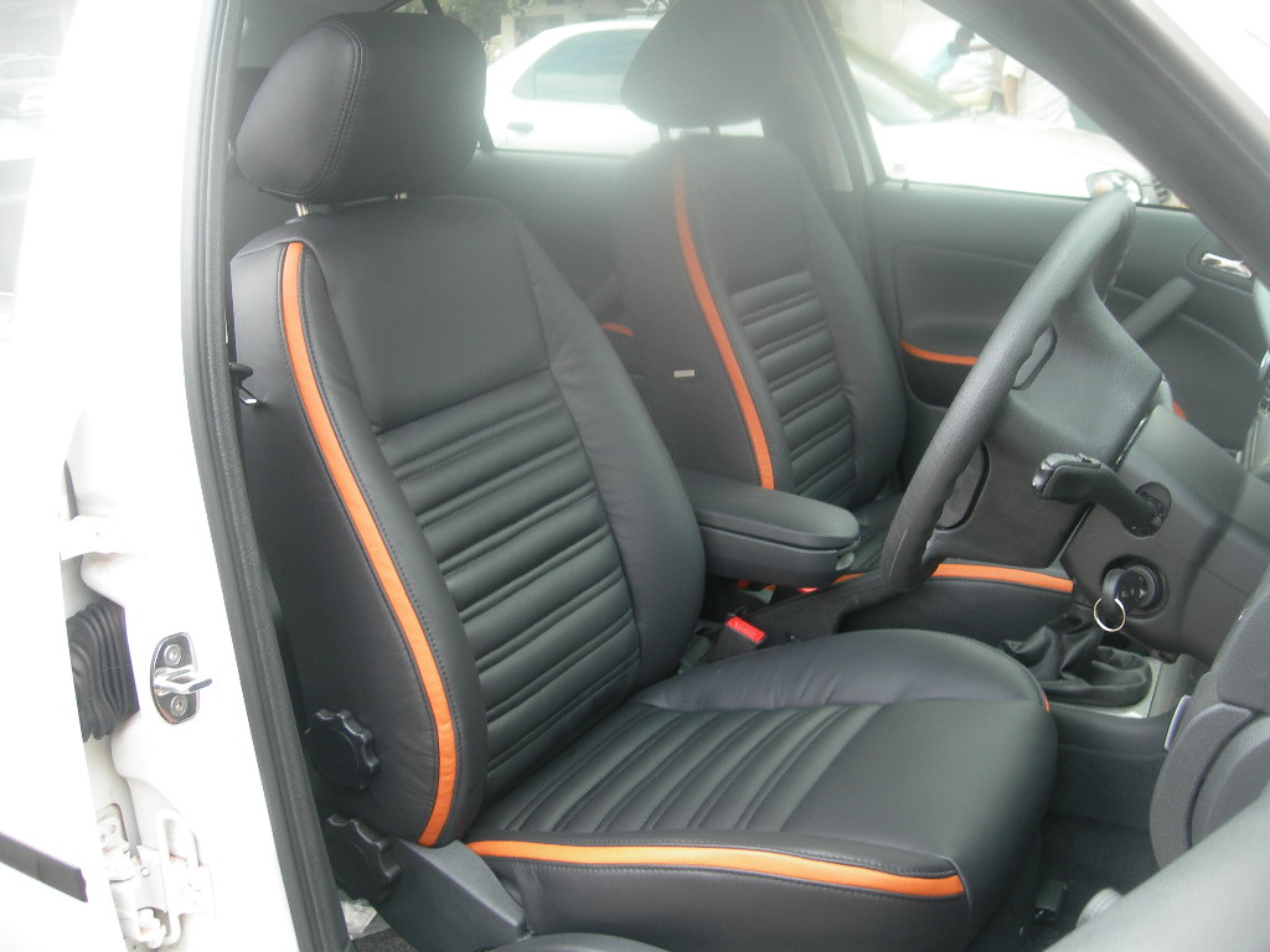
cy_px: 476
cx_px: 635
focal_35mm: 38
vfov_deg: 37.7
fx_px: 1394
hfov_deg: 49.0
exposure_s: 1/34
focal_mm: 7.8
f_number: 2.8
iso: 50
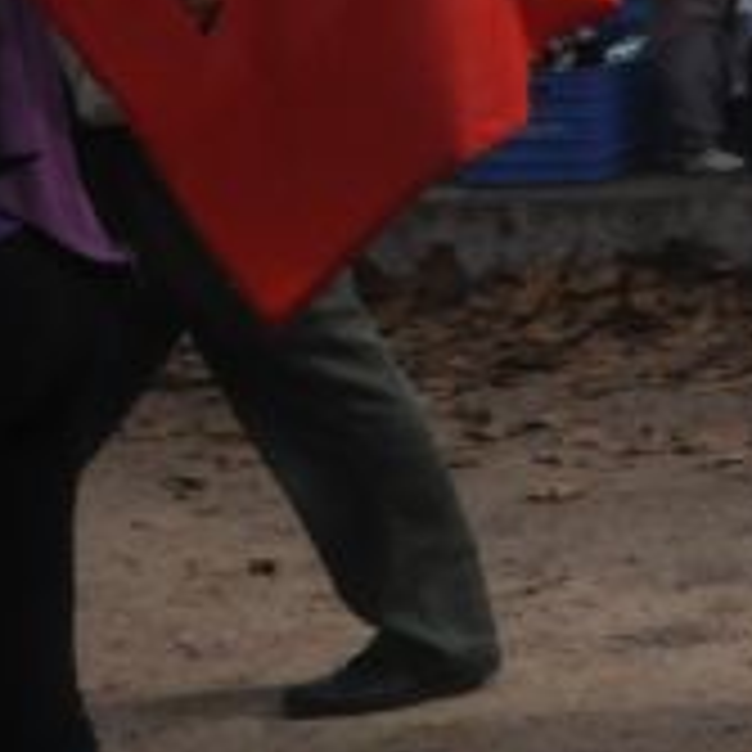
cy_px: -450
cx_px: 2184
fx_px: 3259
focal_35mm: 133
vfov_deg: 12.4
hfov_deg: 10.1
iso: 800
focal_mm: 17
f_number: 13
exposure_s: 1/400
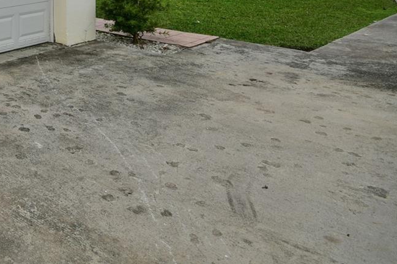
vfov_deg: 30.2
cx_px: -87
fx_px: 408
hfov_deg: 37.8
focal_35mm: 37
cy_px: -59
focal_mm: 10
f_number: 8
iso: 100
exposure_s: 1/250
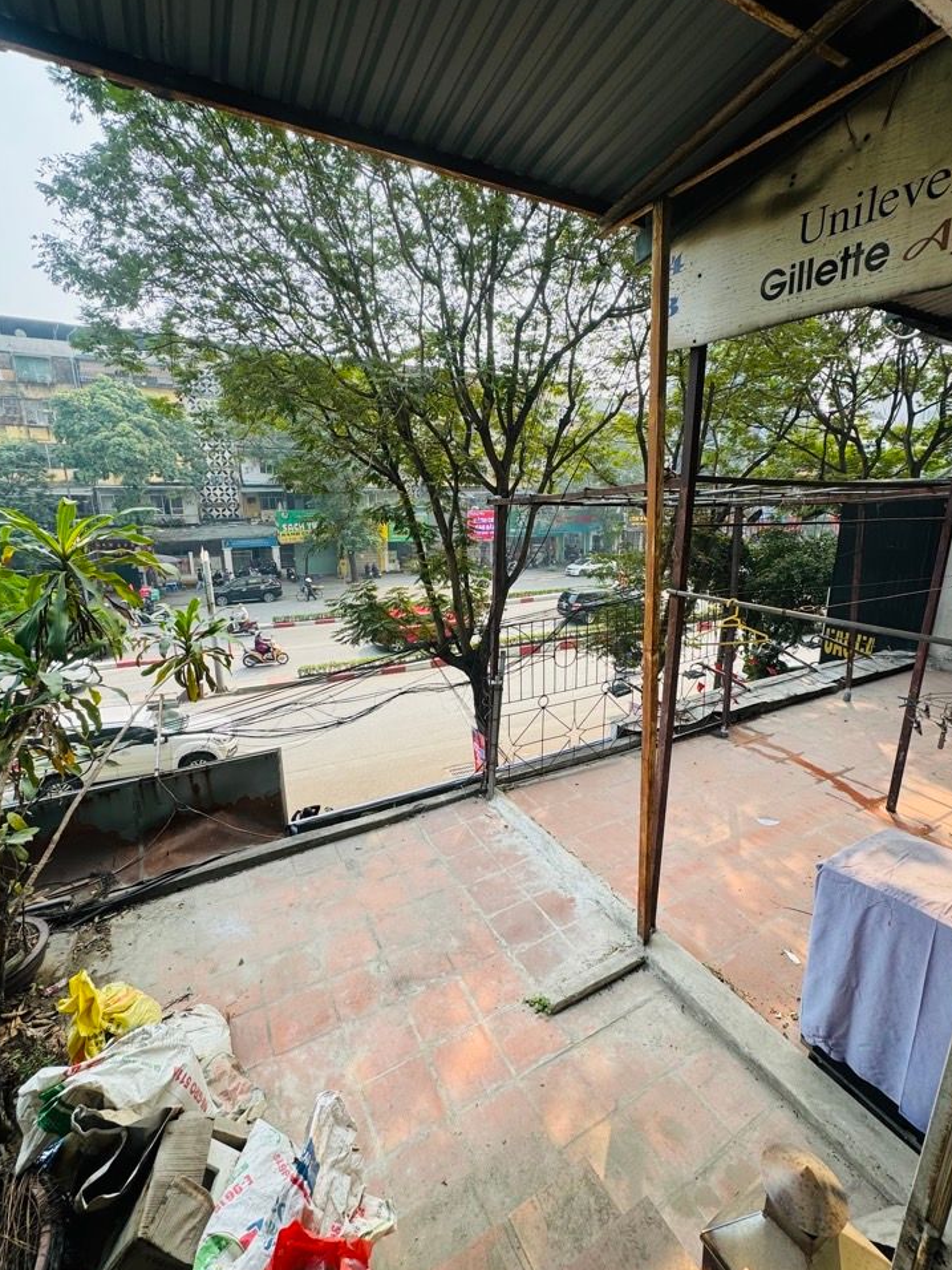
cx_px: 483
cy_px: 622
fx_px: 550
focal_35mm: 15
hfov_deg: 81.7
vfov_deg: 98.2
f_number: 2.2
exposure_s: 1/421
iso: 40
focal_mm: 2.22
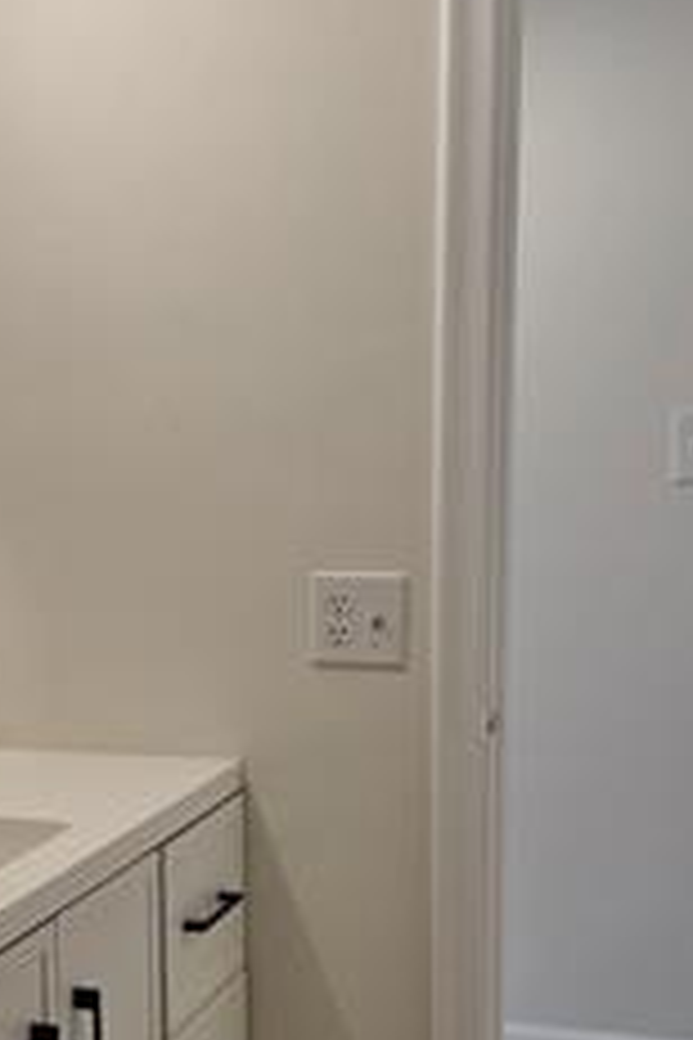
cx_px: -68
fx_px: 1790
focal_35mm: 62
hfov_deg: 20.9
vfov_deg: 31.8
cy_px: 774
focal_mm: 5.4
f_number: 1.8
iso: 32
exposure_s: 1/120
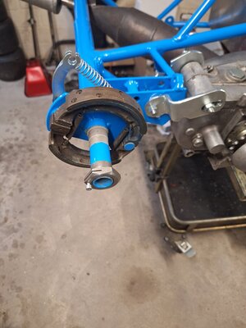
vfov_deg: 73.9
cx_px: 123
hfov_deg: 58.9
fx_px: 218
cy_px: 164
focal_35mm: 23
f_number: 1.8
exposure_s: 1/33
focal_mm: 5.54
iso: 320
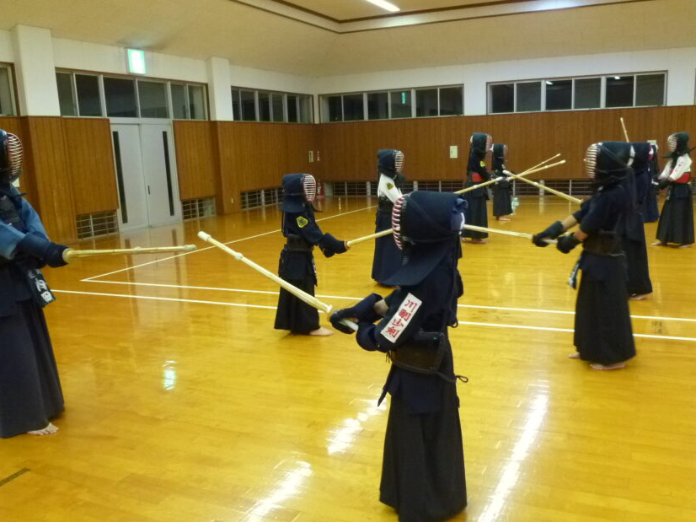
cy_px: 290
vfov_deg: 45.3
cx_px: 360
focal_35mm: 31
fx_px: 623
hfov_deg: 58.4
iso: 400
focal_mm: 4.5
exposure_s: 1/15
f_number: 2.8
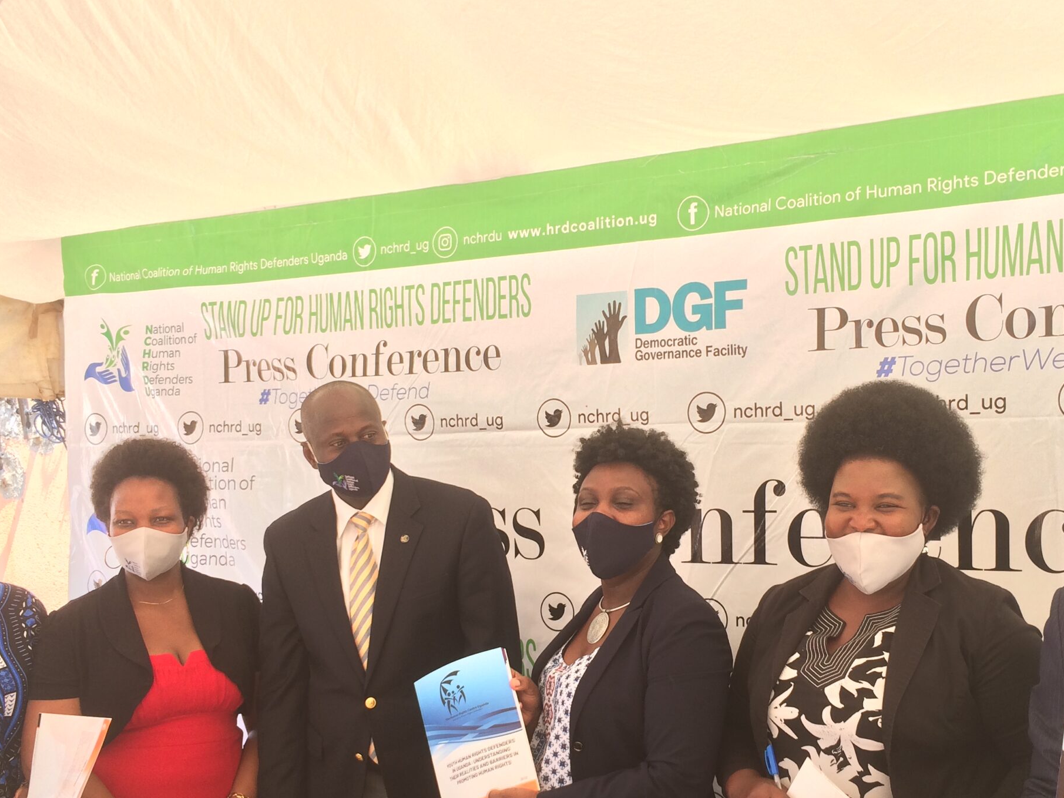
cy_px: 478
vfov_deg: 35.0
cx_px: 609
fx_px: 1260
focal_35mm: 41
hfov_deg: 45.6
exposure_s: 1/107
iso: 32
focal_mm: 4.15
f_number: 2.2
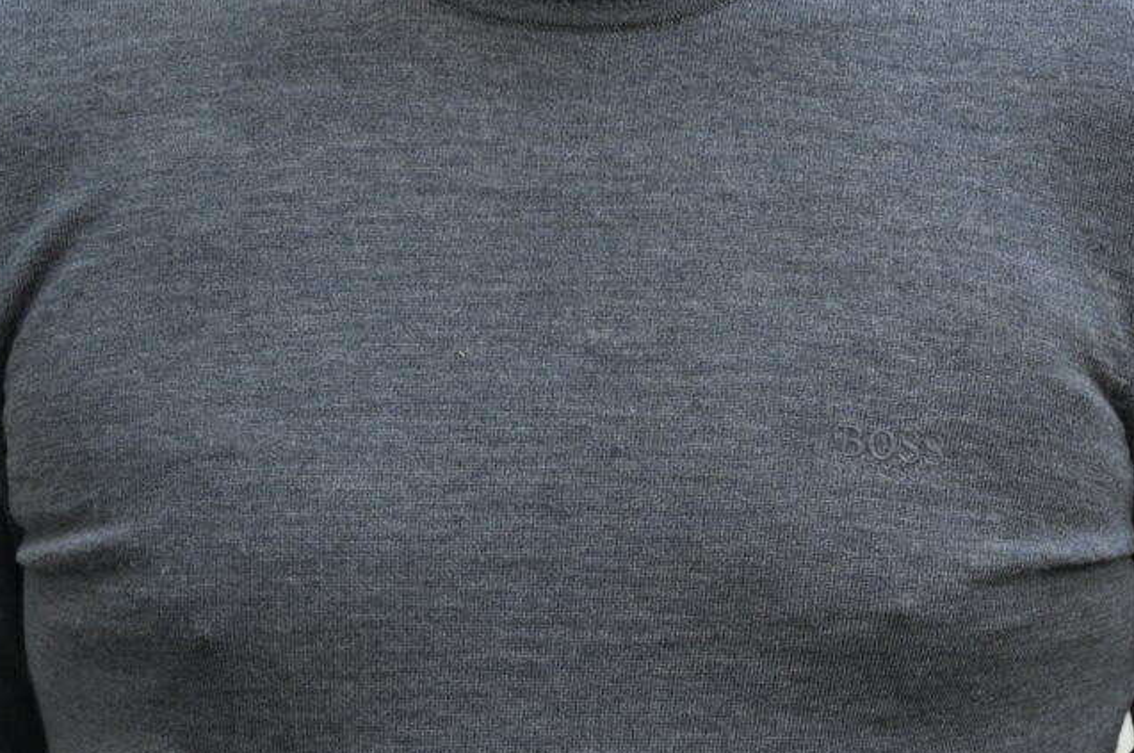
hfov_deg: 10.7
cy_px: 129
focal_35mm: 189
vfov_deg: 7.2
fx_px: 5946
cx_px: 1396
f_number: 4
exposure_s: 1/320
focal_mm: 47
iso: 400
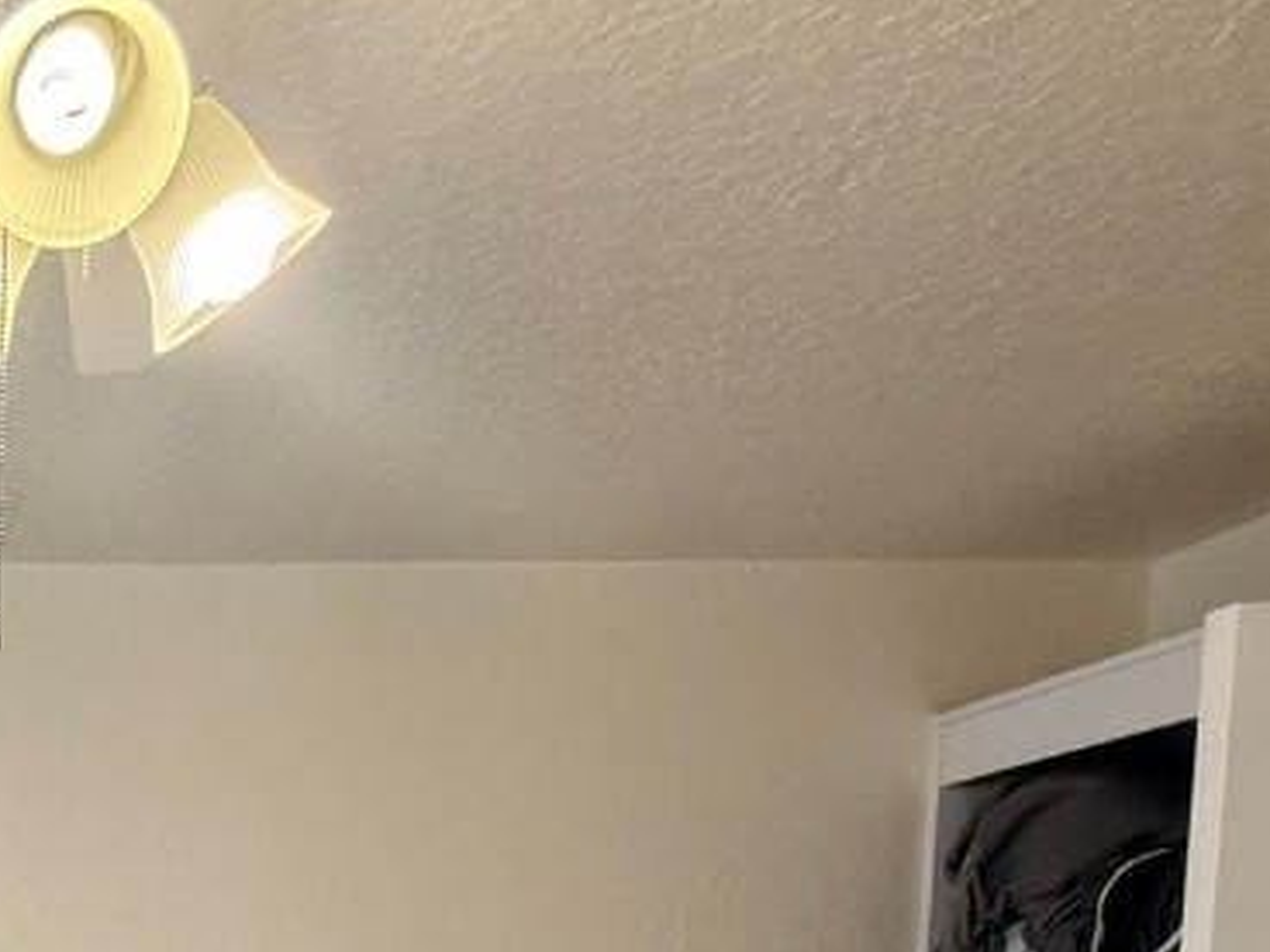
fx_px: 1431
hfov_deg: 36.9
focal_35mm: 39
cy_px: 1207
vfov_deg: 30.1
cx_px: -248
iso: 250
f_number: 2.2
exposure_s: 1/120
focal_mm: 2.22
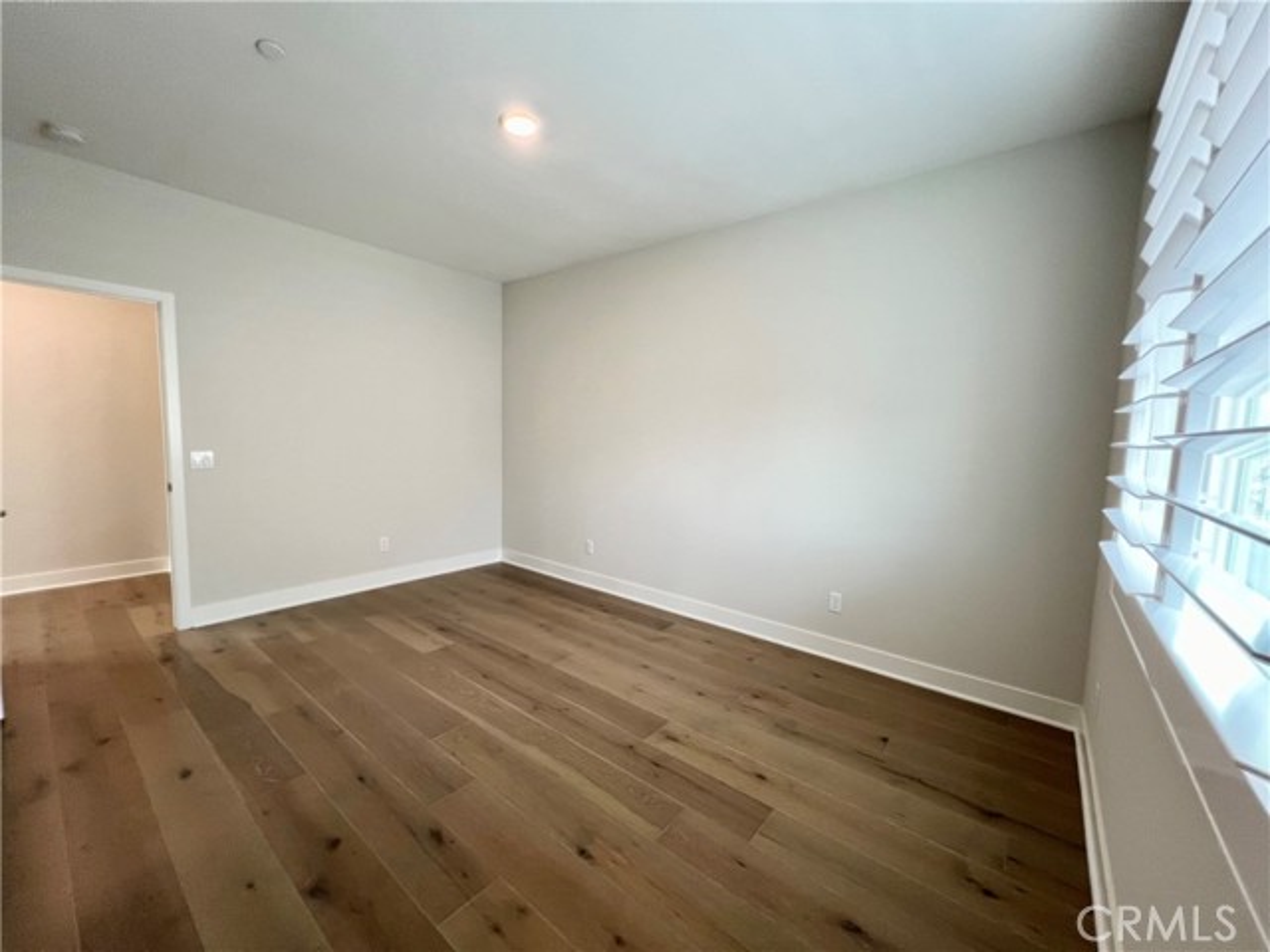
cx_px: 635
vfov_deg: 89.9
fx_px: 477
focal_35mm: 13
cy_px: 476
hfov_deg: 106.2
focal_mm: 1.57
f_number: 1.8
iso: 200
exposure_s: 1/120
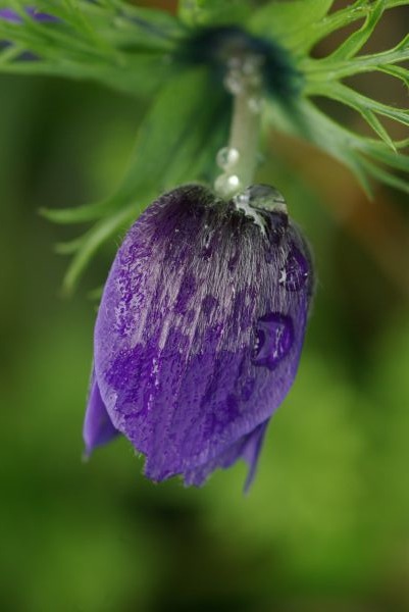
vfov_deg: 13.7
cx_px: 204
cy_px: 306
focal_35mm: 150
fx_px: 2552
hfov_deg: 9.2
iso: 400
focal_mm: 100
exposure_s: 1/180
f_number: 5.6
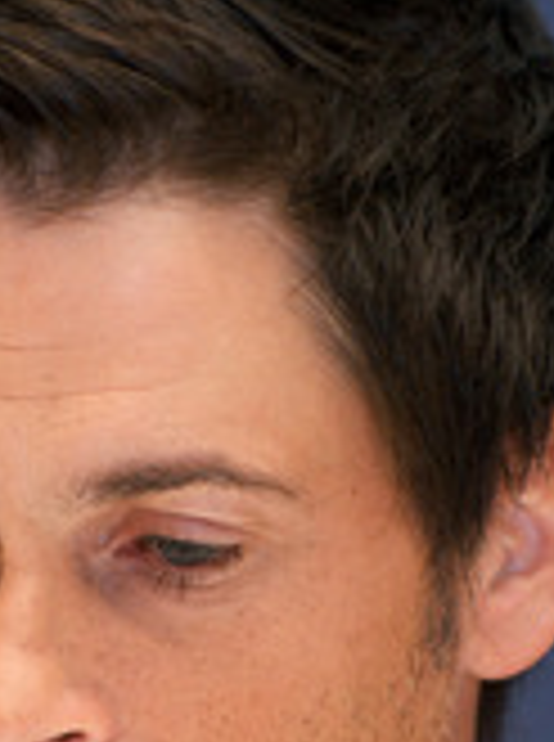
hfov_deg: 3.8
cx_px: 119
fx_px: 8248
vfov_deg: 5.2
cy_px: 643
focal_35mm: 385
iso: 2000
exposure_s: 1/60
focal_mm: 165
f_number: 5.6
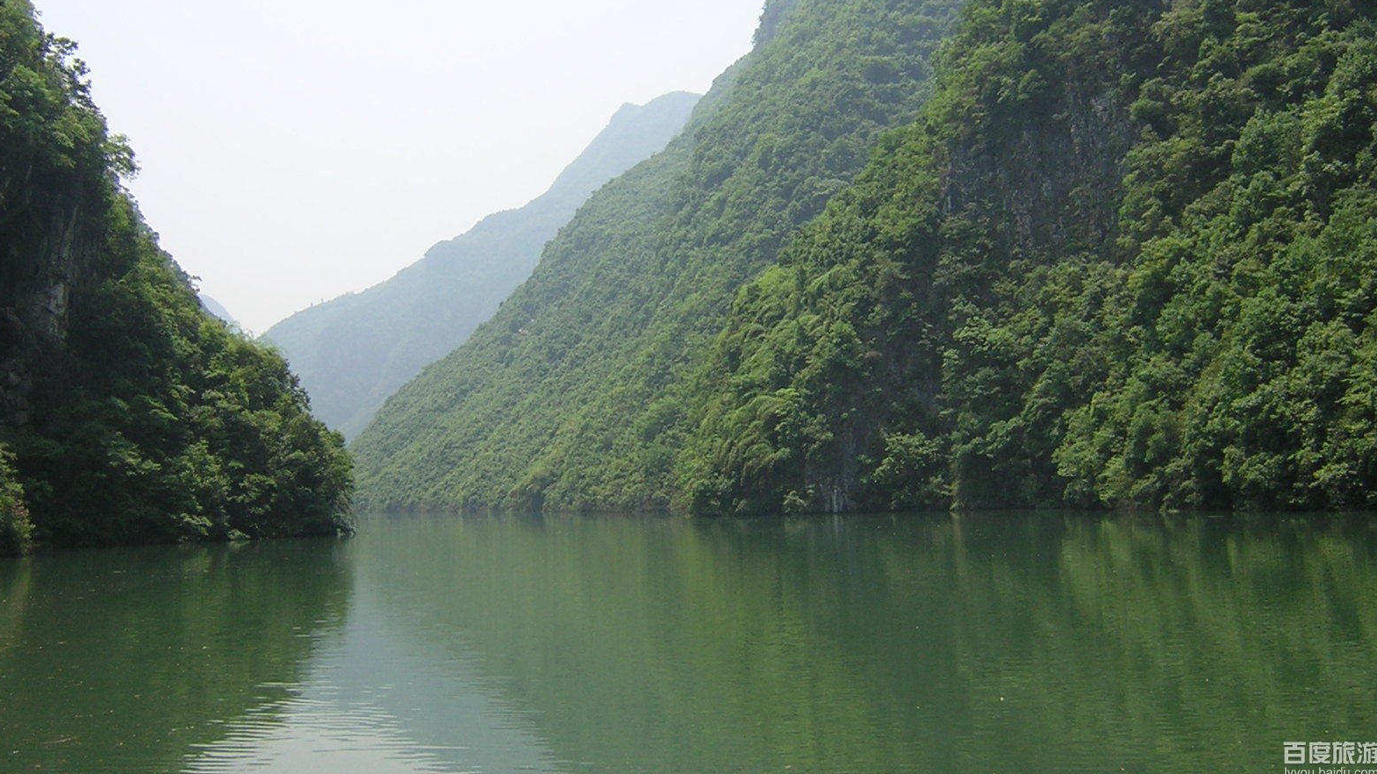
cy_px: 262
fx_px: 1460
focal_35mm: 40
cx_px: 691
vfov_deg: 29.5
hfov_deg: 50.5
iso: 100
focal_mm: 4.7
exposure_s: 1/271
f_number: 5.2
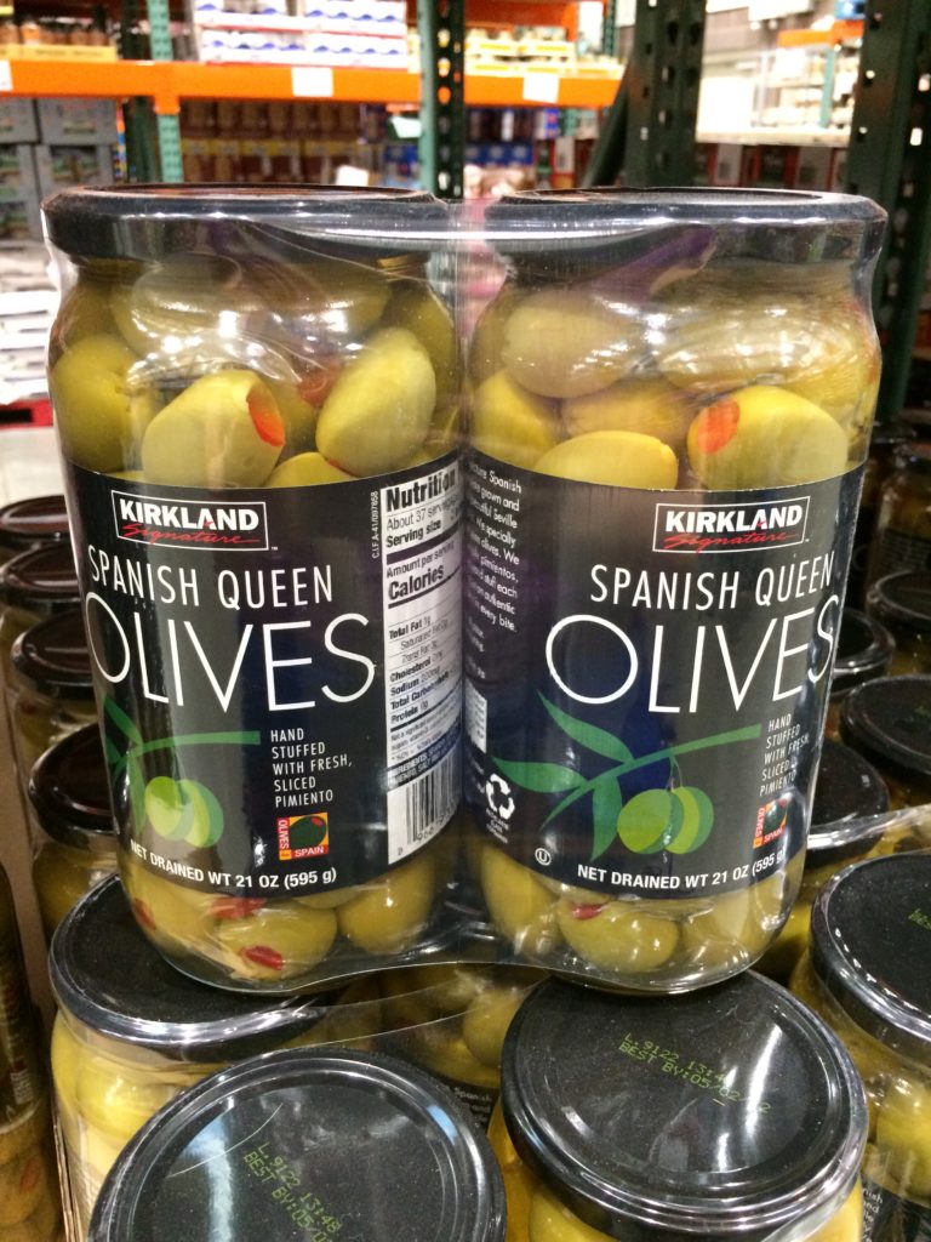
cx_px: 466
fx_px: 1040
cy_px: 621
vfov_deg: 61.7
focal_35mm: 29
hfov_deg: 48.2
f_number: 2.2
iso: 250
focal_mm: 4.15
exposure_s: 1/30
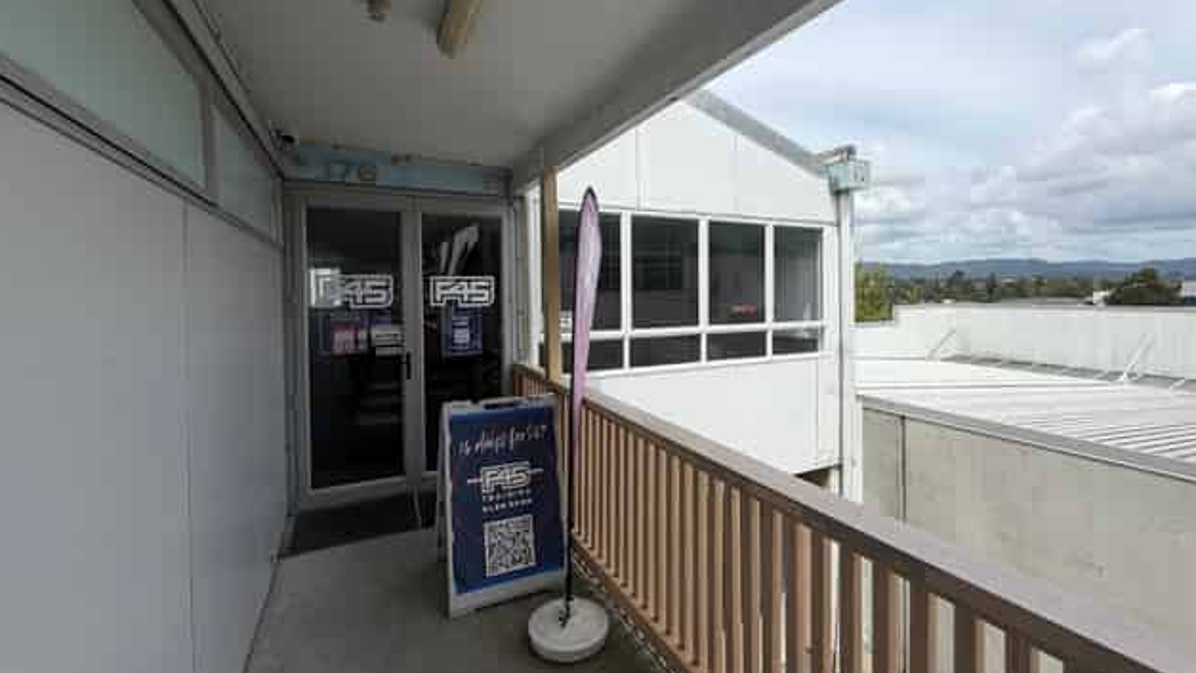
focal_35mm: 16
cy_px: 300
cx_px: 622
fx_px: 508
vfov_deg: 66.9
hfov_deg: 99.3
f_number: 2.2
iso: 20
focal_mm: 2.22
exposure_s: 1/985
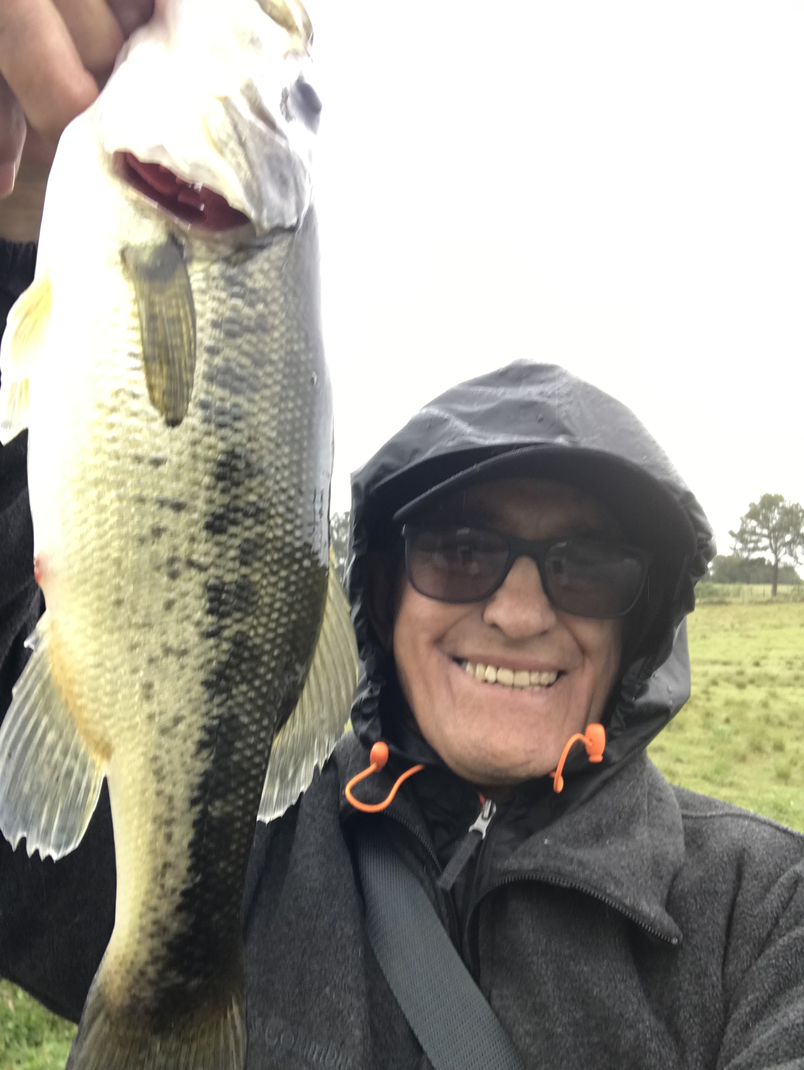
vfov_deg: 56.8
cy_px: 535
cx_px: 402
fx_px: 990
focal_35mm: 32
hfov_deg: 44.2
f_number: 2.2
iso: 25
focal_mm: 2.87
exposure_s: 1/120
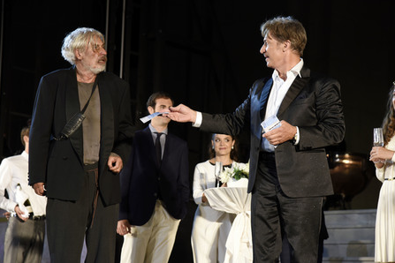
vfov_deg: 12.1
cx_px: 198
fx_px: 1240
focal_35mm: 113
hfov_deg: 18.1
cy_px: 132
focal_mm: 112
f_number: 6.3
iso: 1250
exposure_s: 1/125
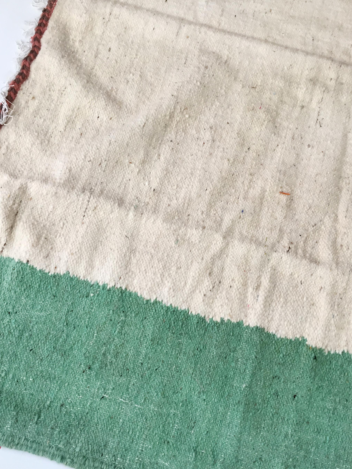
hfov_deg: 40.7
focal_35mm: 35
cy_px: 260
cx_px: 189
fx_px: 475
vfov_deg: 52.5
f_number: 2.2
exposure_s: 1/33
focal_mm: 4.15
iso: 40
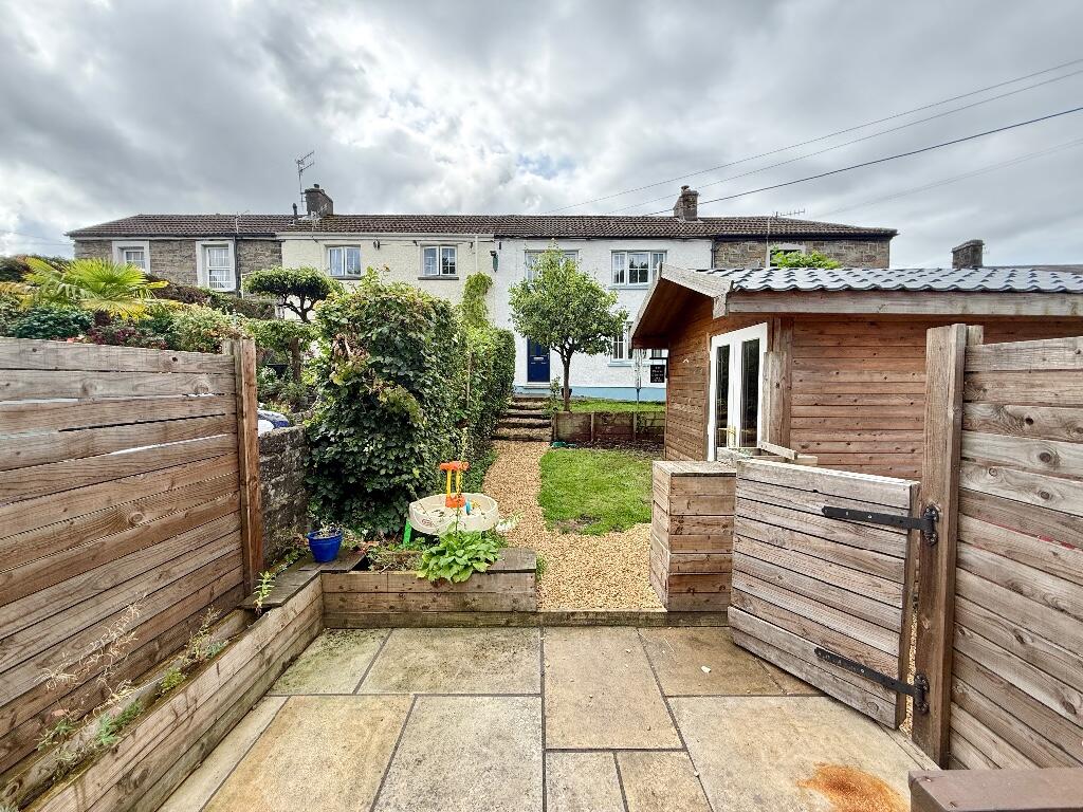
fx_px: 438
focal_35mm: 14
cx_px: 542
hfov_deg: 102.1
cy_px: 406
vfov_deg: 85.7
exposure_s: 1/413
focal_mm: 2.22
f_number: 2.2
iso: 50
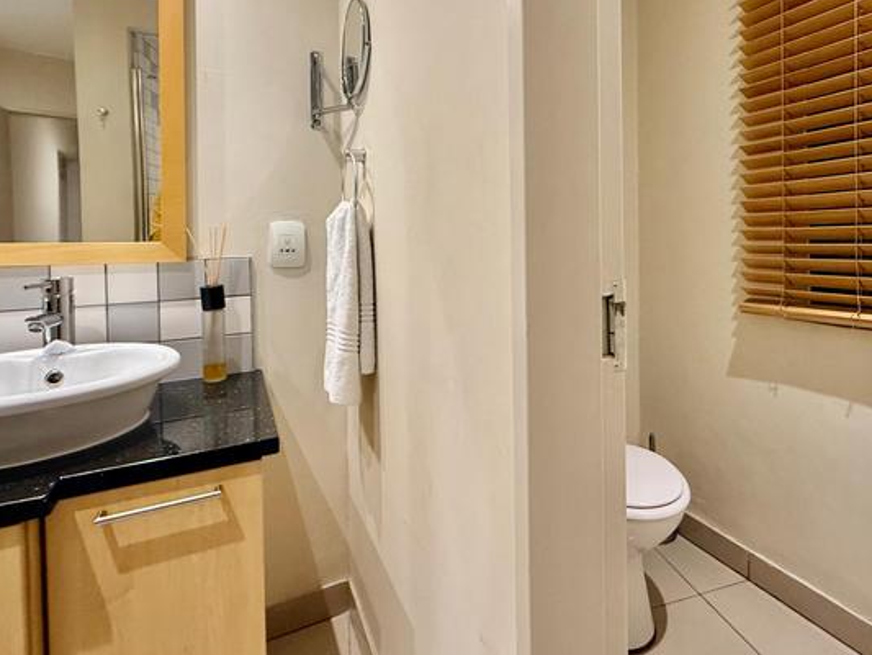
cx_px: 535
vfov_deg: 62.5
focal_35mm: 21
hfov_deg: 77.8
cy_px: 242
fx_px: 529
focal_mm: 2.22
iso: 320
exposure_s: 1/100
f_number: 2.2
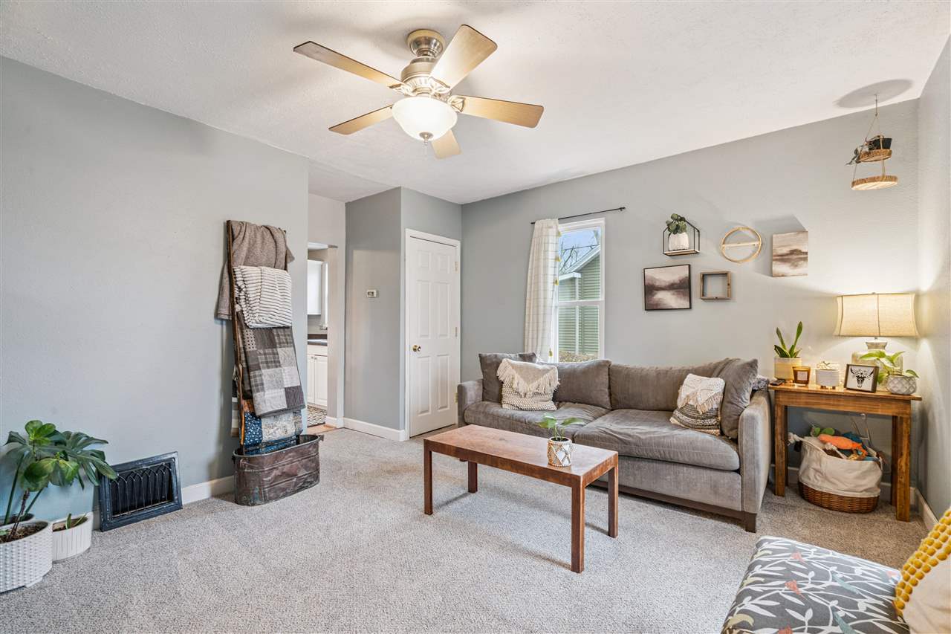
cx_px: 476
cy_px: 317
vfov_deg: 73.7
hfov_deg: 96.7
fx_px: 423
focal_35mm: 16
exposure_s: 1/1.25
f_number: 10
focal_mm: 16
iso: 400
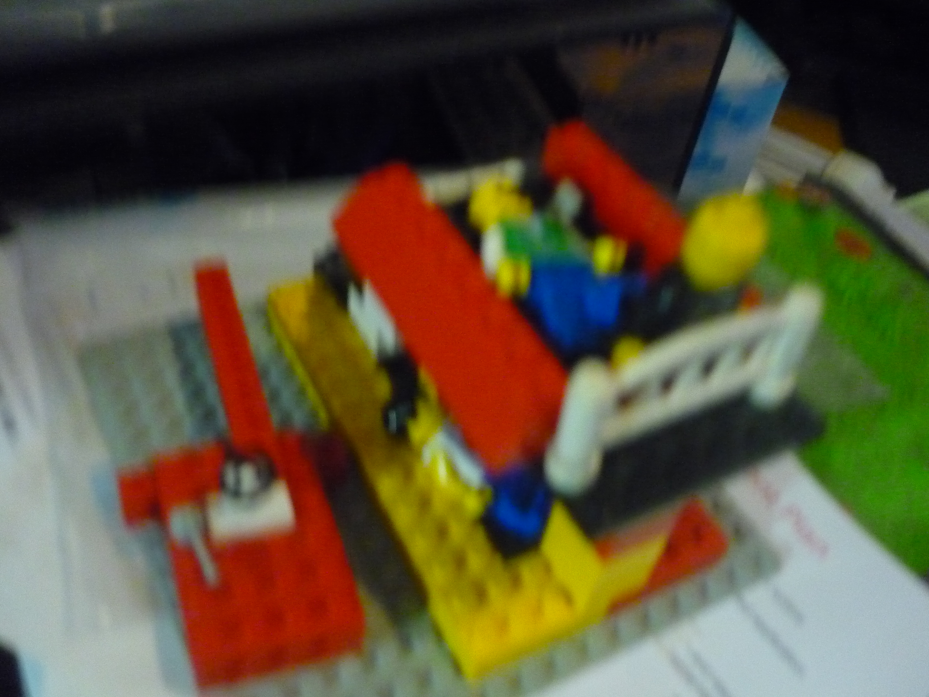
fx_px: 886
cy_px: 348
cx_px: 464
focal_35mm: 33
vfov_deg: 42.9
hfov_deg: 55.4
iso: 800
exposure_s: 1/15
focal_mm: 5.5
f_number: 2.8
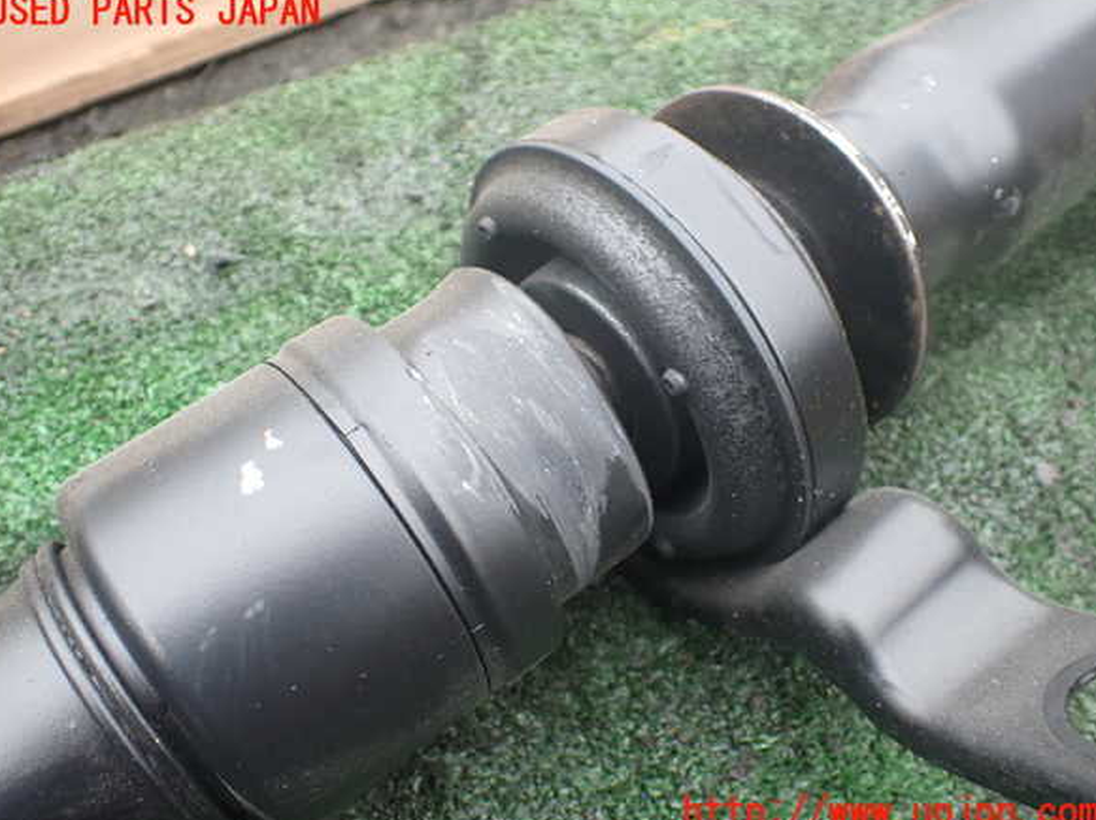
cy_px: 413
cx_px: 543
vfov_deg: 45.4
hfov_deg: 58.4
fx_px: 981
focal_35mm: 31
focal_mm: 5.4
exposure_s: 1/125
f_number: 2.3
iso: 250
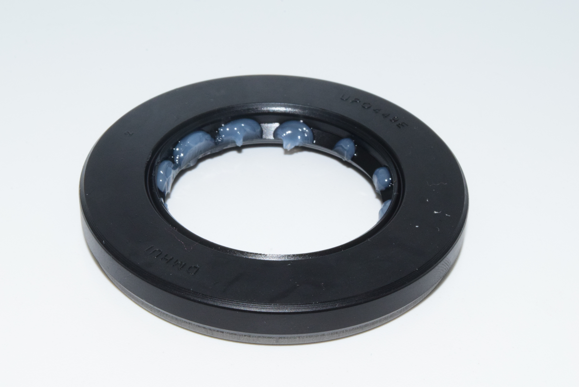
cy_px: 194
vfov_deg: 16.6
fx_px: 1328
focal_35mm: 82
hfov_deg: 24.6
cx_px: 290
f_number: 36
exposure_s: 1/60
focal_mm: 55
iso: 1600
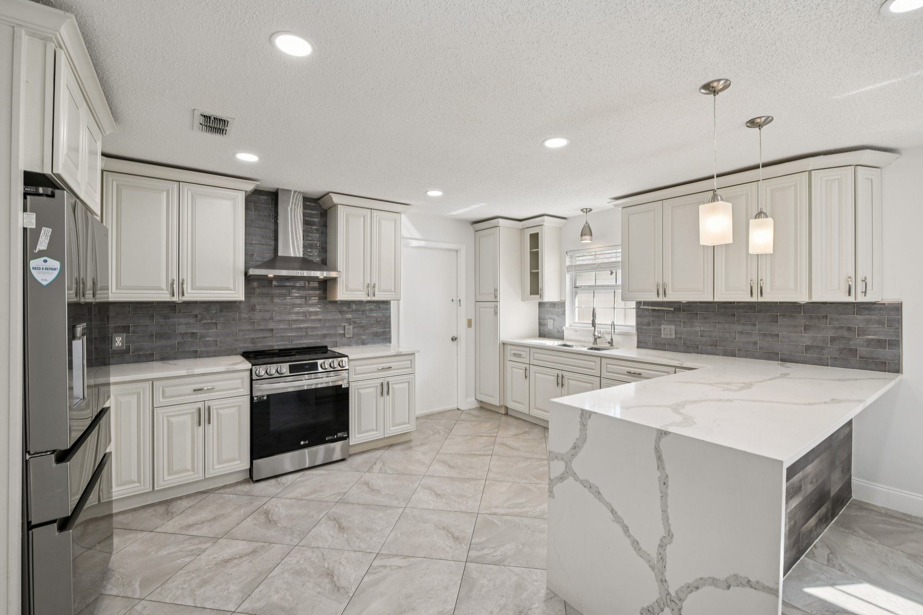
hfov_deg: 96.7
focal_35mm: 16
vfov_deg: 73.7
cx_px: 462
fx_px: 410
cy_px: 308
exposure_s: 1/40
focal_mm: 16
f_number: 8
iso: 400
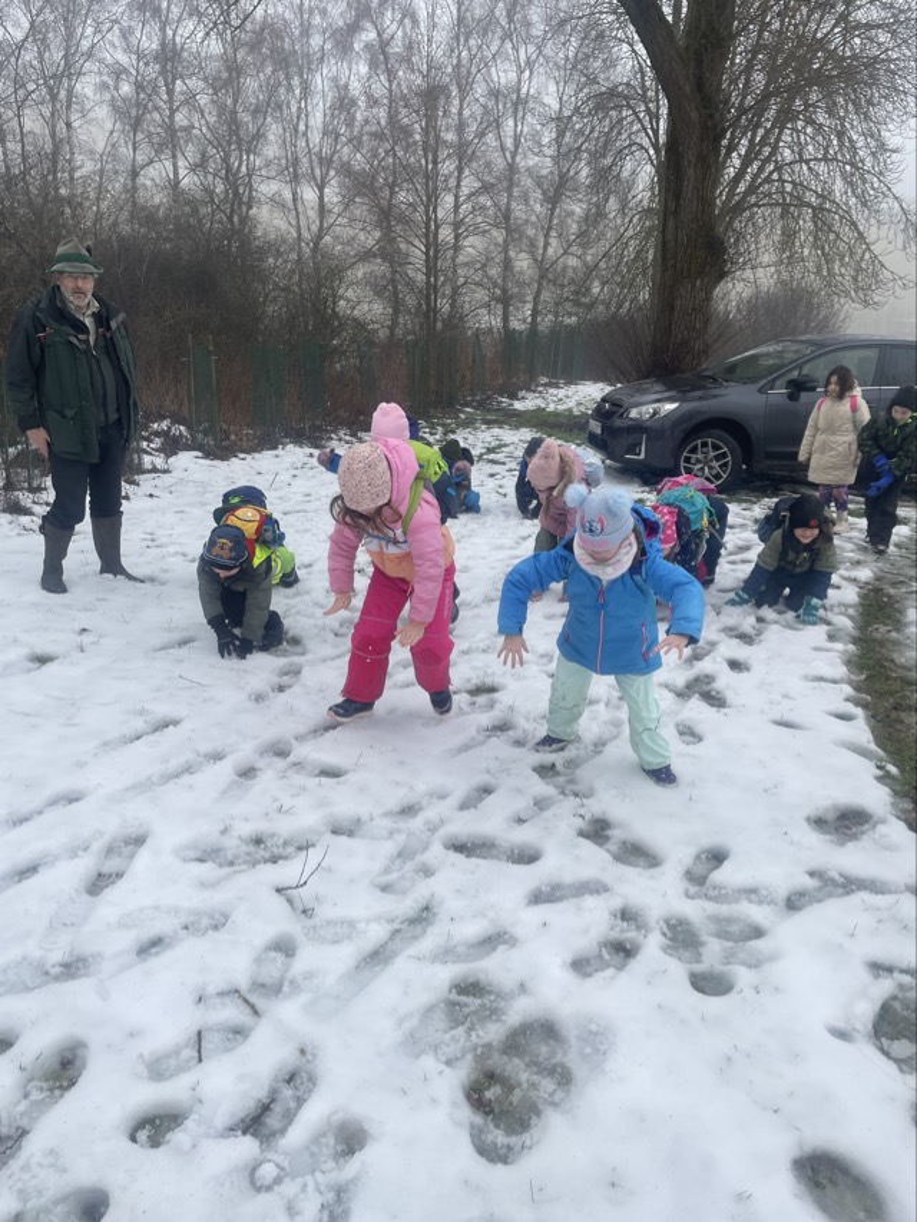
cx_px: 458
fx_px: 918
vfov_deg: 67.3
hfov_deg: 53.1
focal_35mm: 26
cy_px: 611
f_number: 1.6
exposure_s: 1/330
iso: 32
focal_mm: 4.2
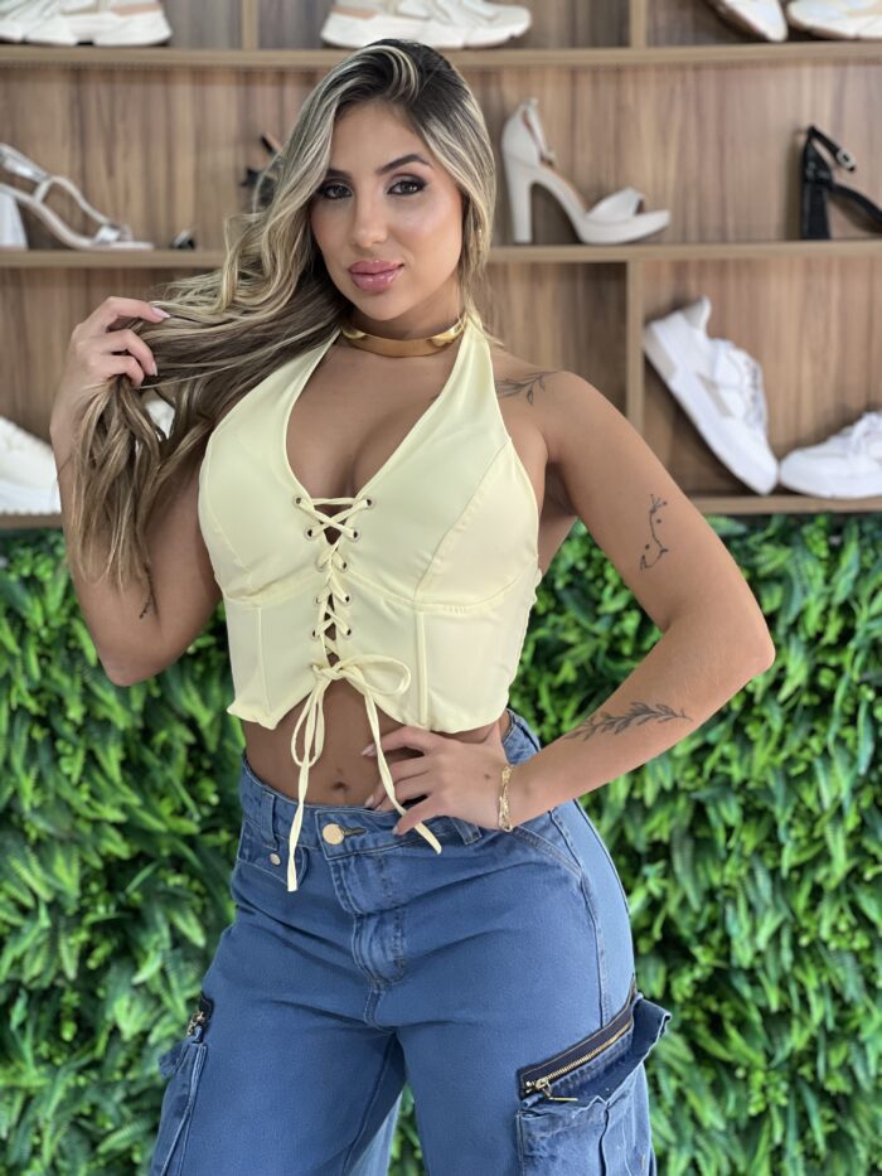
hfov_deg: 19.1
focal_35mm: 77
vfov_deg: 25.3
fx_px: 2615
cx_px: 441
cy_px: 588
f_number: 2.8
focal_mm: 9
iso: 200
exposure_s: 1/120
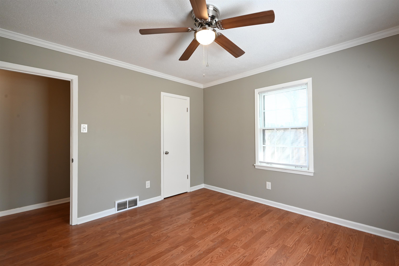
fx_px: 177
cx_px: 200
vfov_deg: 73.8
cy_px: 133
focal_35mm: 16
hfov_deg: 96.7
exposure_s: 1/15
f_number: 9
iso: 900
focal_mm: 16
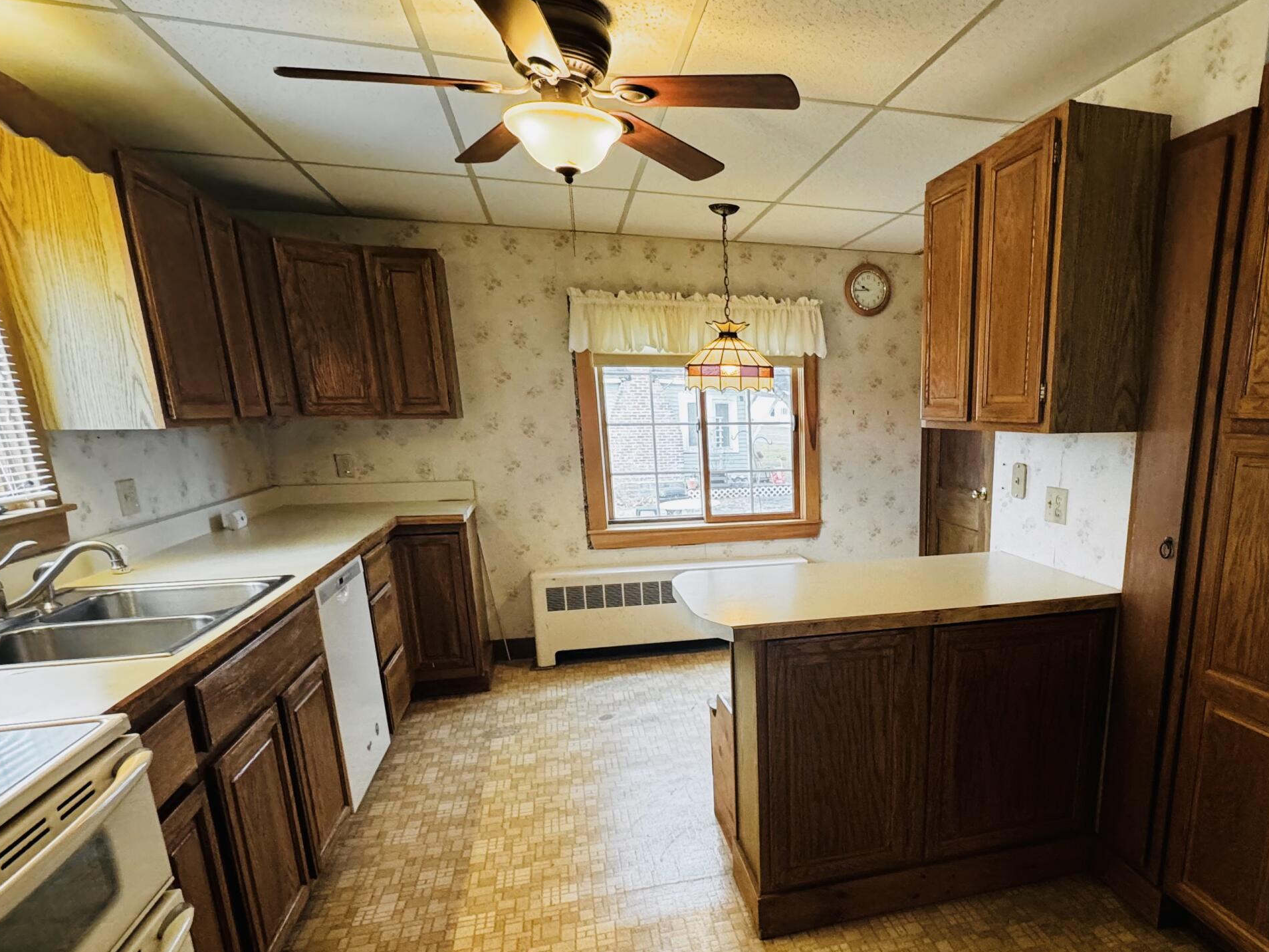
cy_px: 618
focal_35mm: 22
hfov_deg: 74.2
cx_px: 839
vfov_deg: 59.9
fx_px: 807
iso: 320
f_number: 2.2
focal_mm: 2.22
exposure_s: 1/60
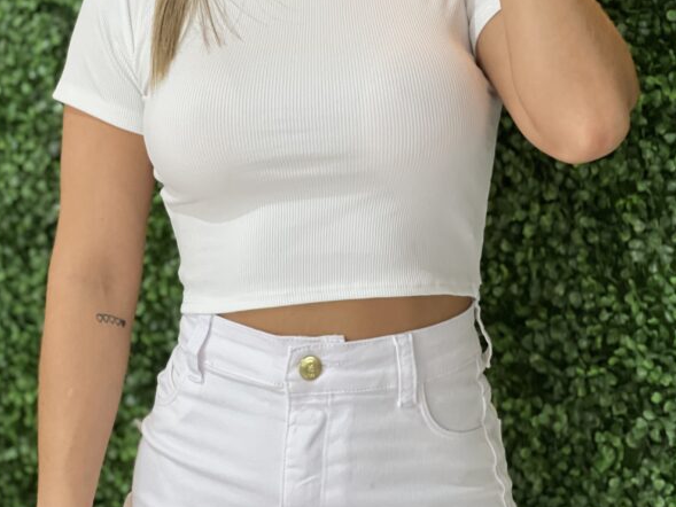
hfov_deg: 16.1
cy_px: 46
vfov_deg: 12.1
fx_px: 2383
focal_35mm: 122
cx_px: 318
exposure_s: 1/120
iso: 200
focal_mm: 9
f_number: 2.8
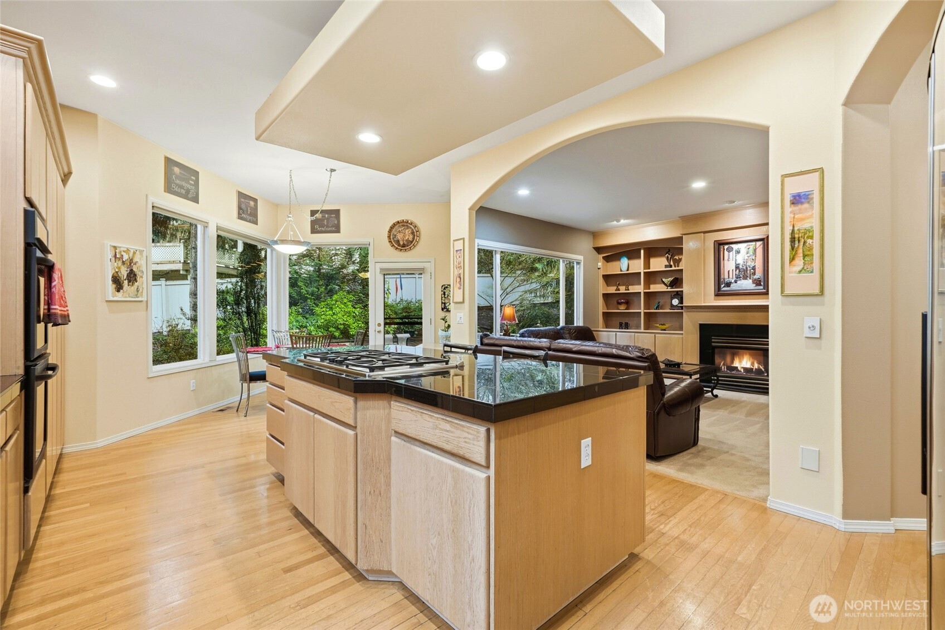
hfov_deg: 96.7
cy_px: 315
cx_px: 472
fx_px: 420
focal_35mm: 16
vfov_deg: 73.7
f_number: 9
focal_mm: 16
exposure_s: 1/60
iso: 400
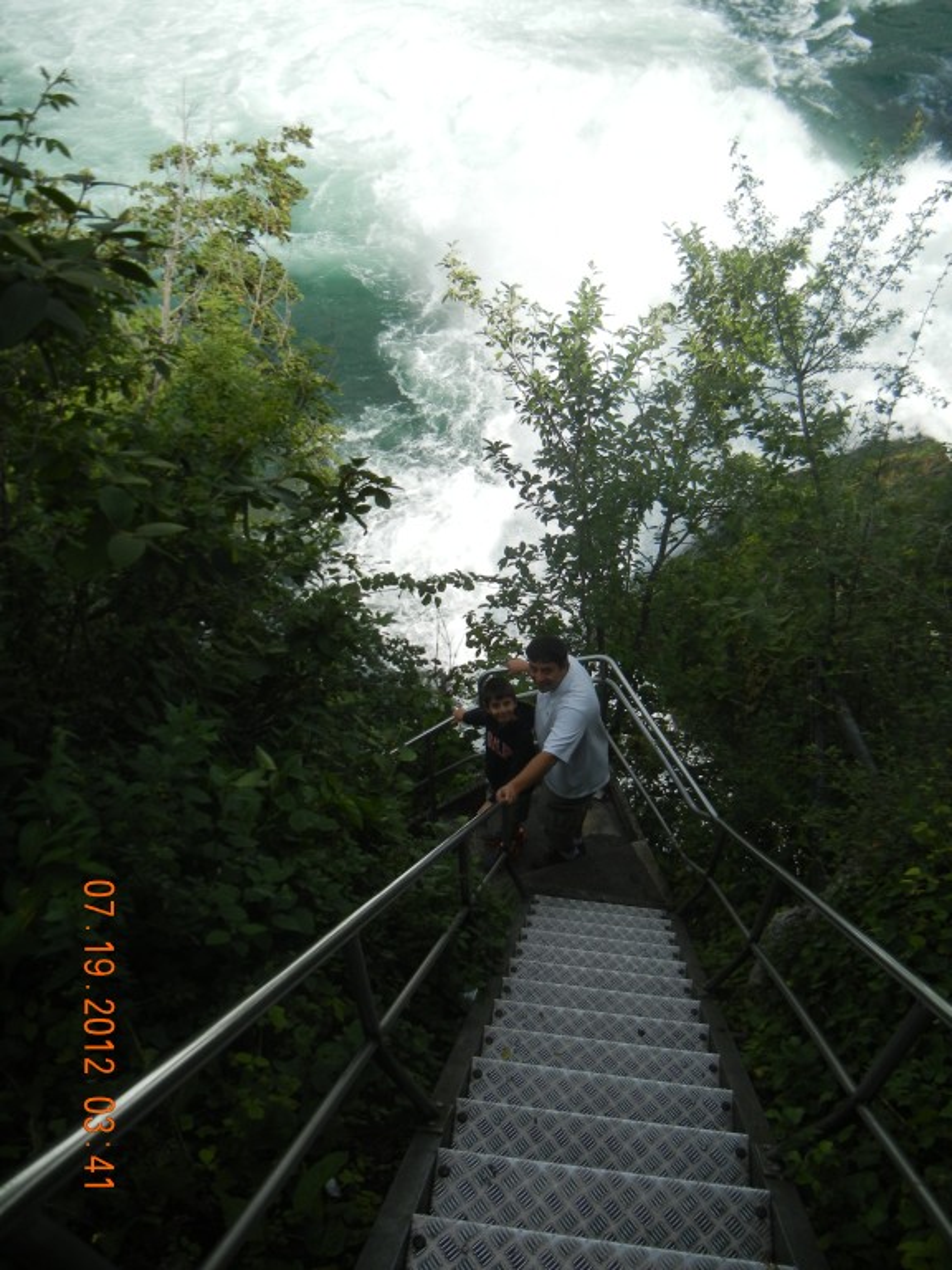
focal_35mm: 30
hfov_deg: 46.8
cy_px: 635
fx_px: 1100
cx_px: 476
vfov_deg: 60.0
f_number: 7
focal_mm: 5.4
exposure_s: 1/433
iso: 160
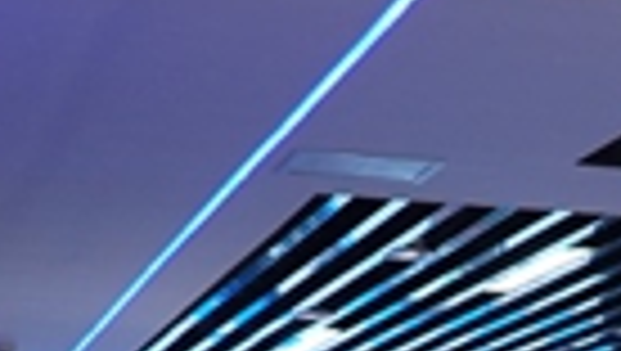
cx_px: 1228
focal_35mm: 164
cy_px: 711
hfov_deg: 11.8
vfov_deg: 7.1
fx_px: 2704
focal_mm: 27
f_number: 4
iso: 500
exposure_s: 1/160
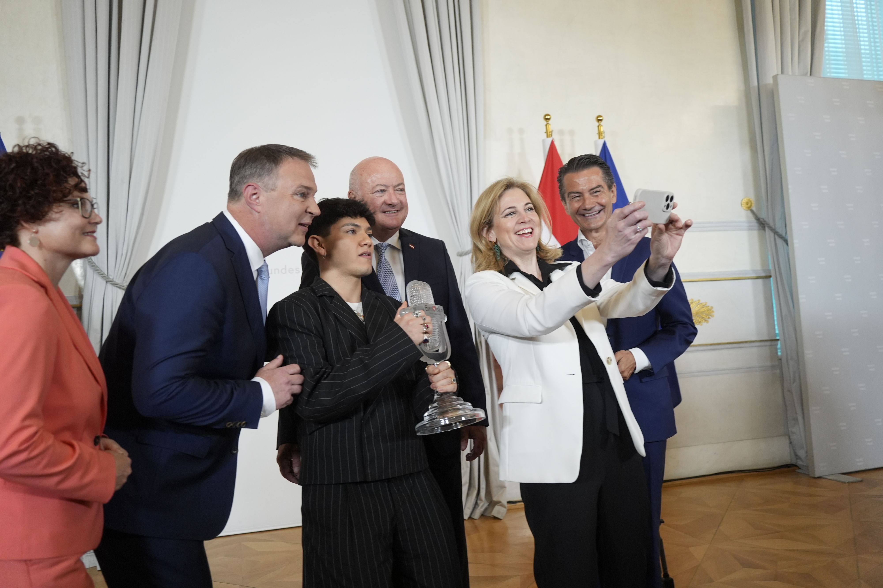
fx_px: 687
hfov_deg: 65.5
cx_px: 442
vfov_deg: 46.4
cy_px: 294
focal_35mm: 28
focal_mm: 28
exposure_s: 1/320
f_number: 3.5
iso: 1600
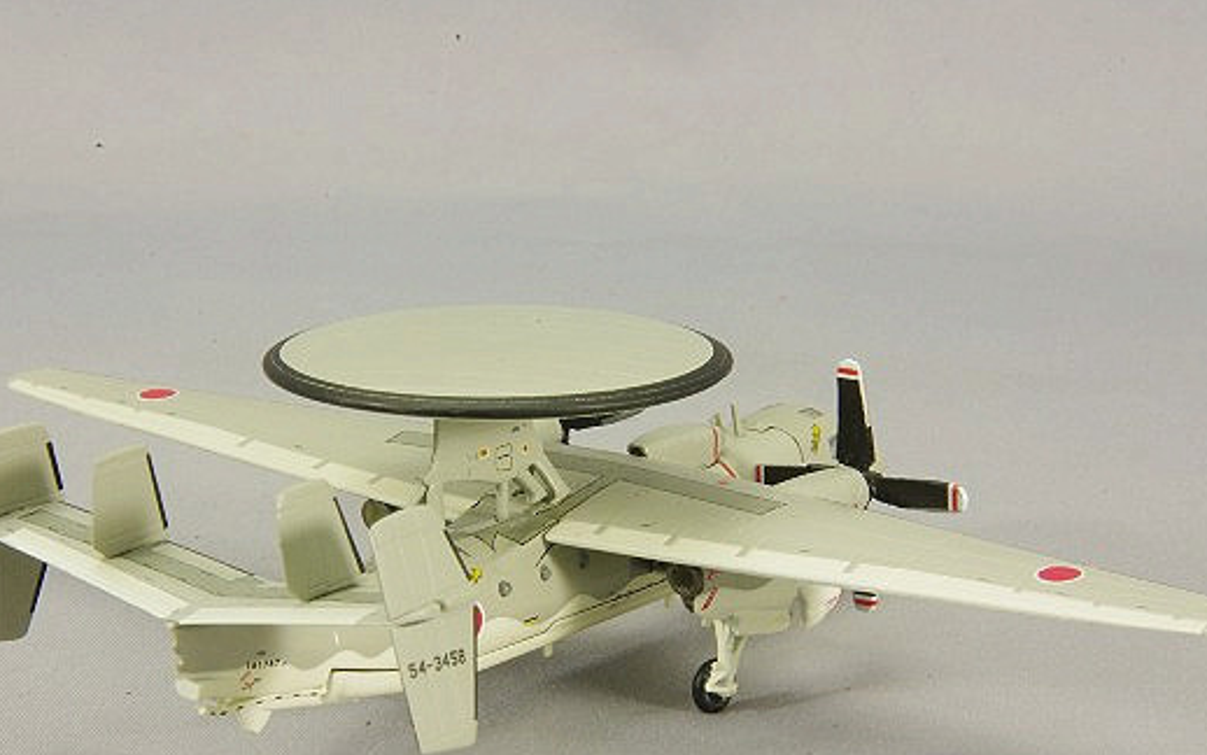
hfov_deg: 14.8
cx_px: 590
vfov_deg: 9.3
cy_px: 477
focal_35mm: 141
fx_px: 4639
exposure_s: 1/1.25
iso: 400
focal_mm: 75
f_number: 32
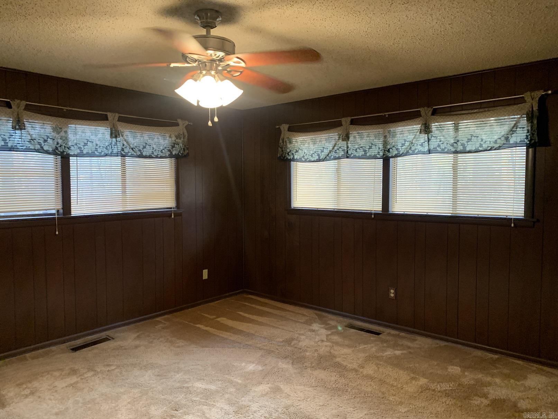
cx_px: 279
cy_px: 210
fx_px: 419
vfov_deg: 53.1
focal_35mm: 26
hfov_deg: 67.3
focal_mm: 4.25
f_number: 1.8
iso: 320
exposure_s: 1/40
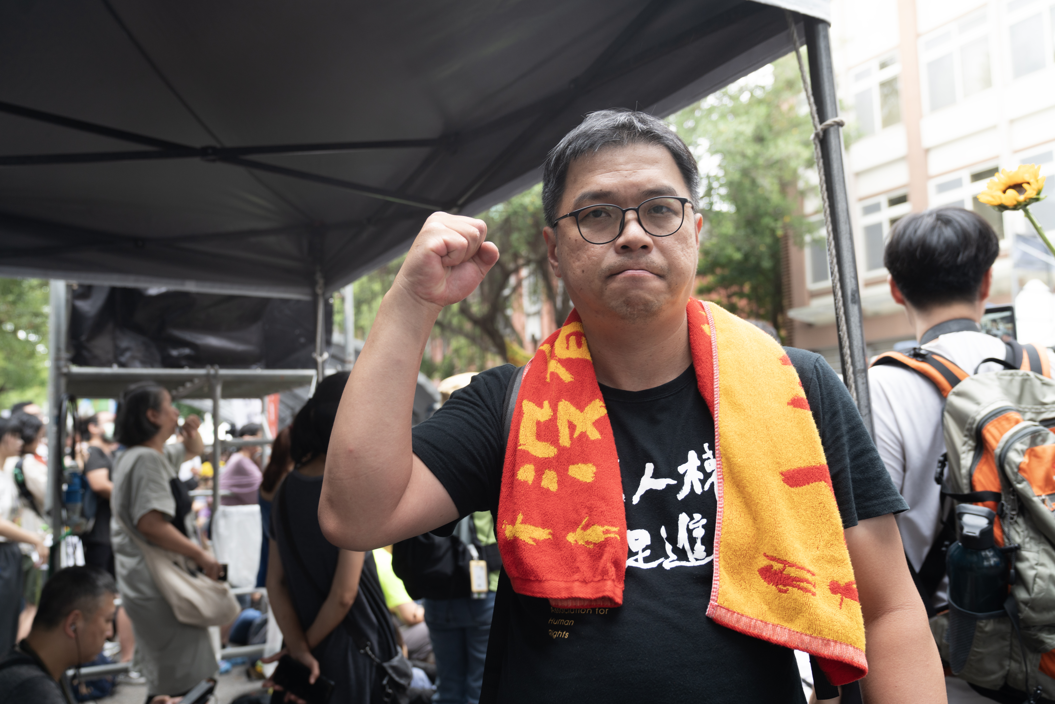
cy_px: 352
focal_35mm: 32
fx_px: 938
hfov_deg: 58.7
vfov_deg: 41.1
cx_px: 528
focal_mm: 32
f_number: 4
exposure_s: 1/40
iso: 250
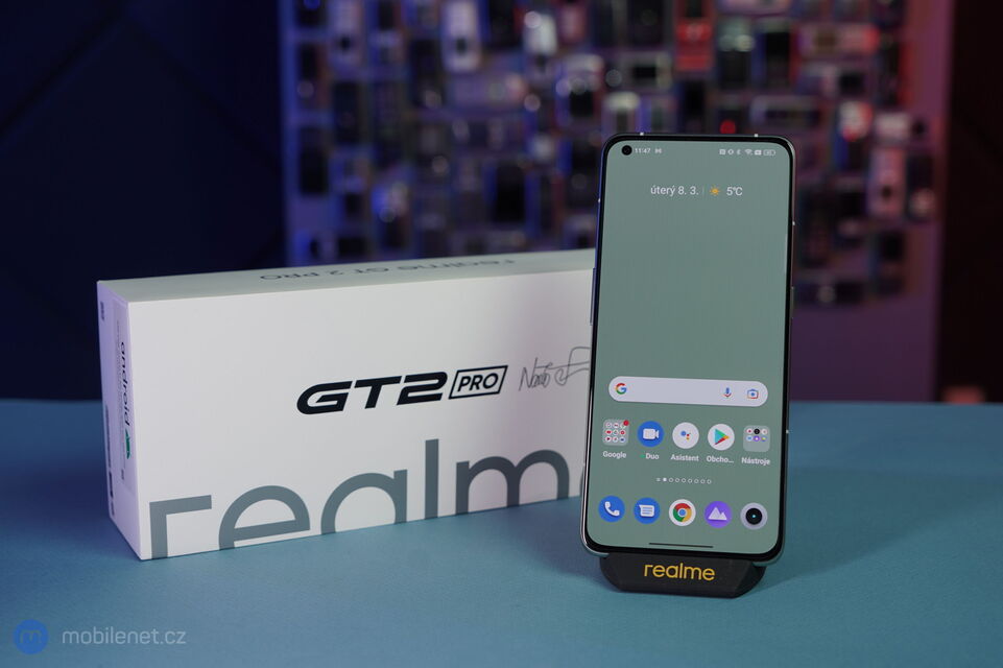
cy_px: 334
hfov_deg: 46.4
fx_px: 1170
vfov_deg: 31.9
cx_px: 502
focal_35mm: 42
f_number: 5
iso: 125
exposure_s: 1/50
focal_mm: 42
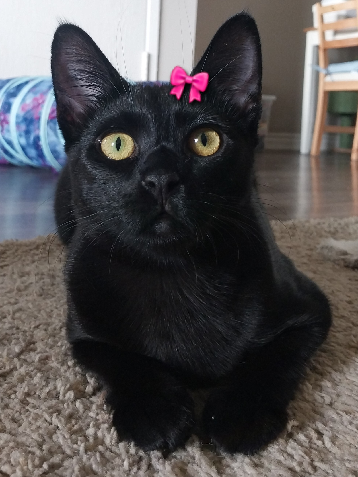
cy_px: 238
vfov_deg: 67.3
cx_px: 179
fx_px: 358
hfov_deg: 53.1
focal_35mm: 26
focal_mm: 4
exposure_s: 1/25
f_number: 1.8
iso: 125
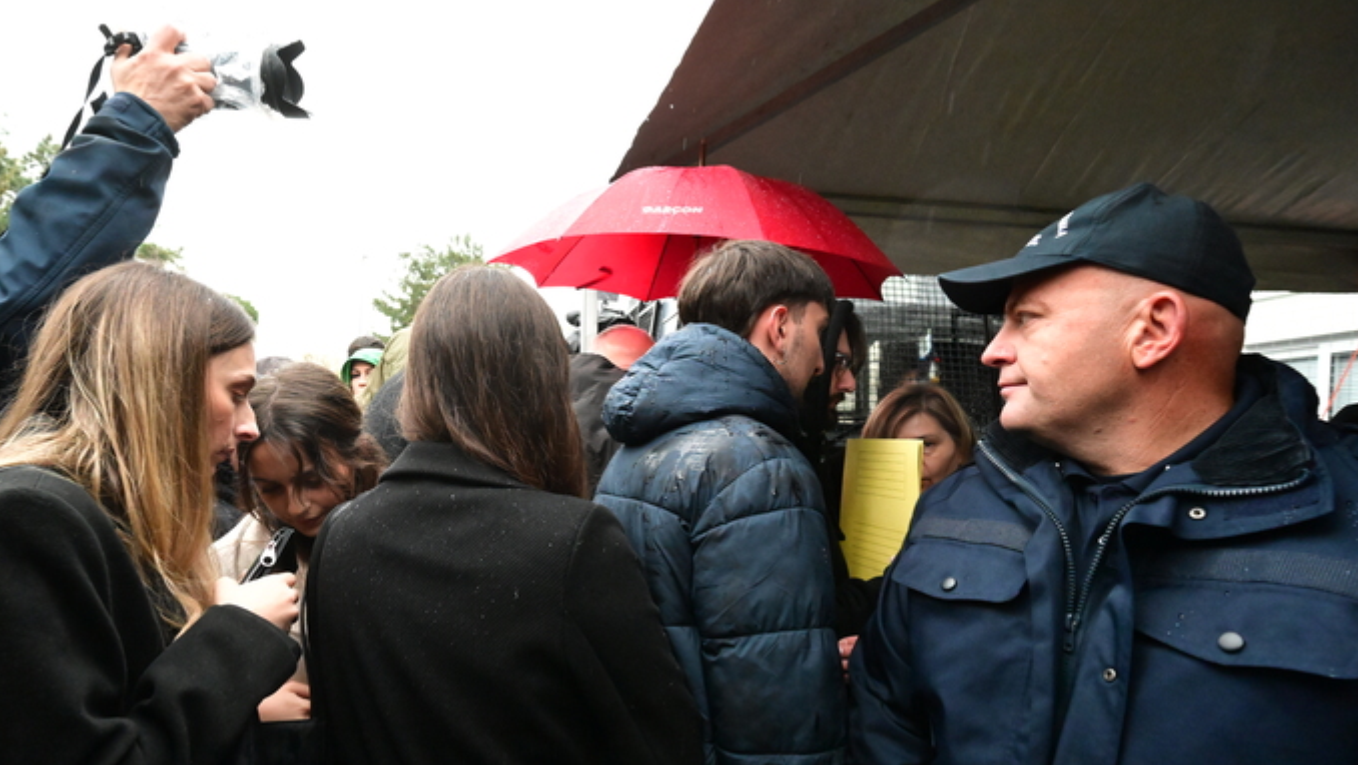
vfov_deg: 53.3
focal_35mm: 21
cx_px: 591
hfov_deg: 83.4
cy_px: 460
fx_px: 756
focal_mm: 17
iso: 8000
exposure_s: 1/250
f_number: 5
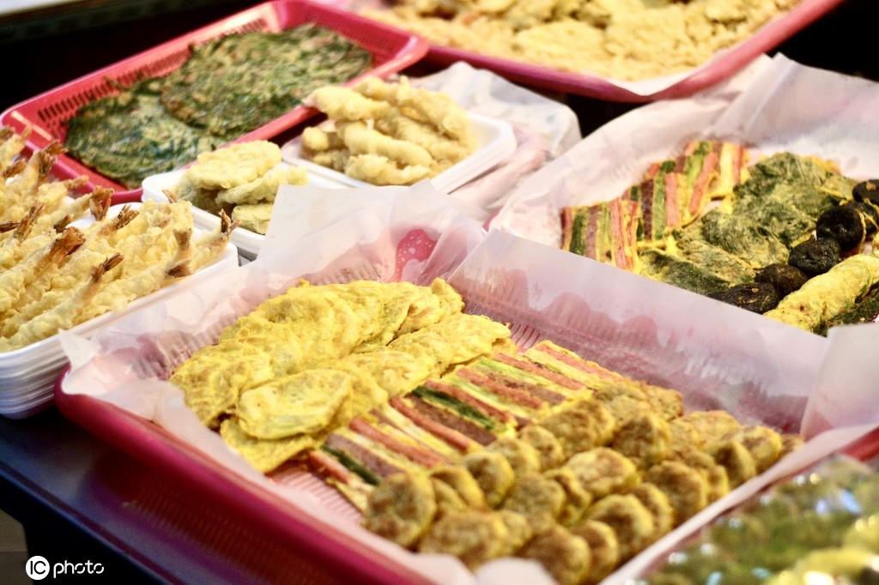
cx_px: 440
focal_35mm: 75
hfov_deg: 27.0
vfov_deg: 18.2
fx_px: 1831
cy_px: 292
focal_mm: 50
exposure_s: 1/1250
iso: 1000
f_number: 1.8
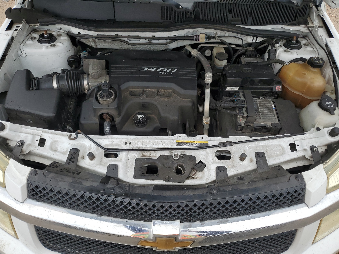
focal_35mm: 26
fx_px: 255
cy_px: 127
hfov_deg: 67.3
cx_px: 170
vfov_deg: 53.1
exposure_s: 1/1429
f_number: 1.5
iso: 50
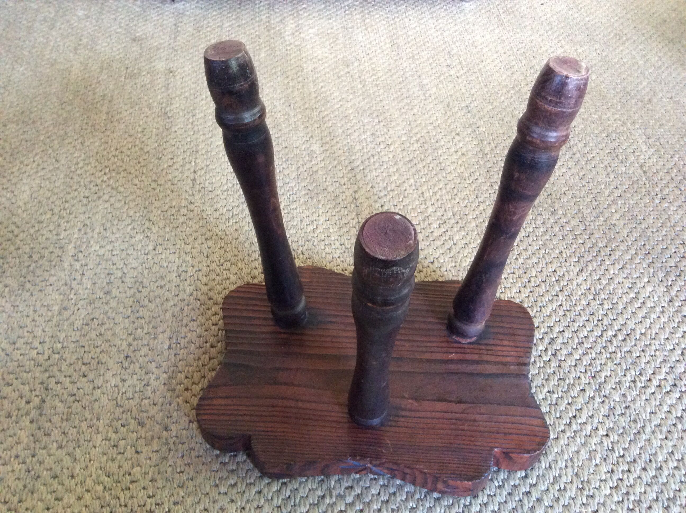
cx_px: 343
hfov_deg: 56.9
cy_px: 256
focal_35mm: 32
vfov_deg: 44.1
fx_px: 633
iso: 250
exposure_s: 1/17
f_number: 2.4
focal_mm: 3.3
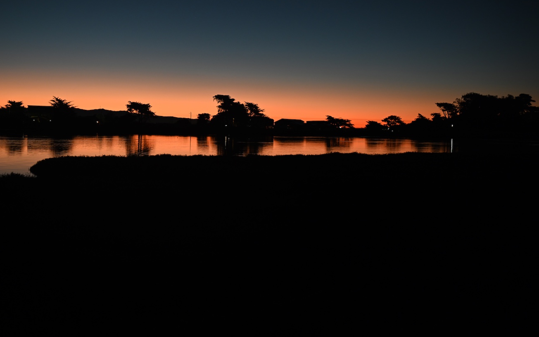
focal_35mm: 41
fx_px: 602
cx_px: 247
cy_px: 148
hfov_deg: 48.2
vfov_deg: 31.2
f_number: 2
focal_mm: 35
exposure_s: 1/100
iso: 640
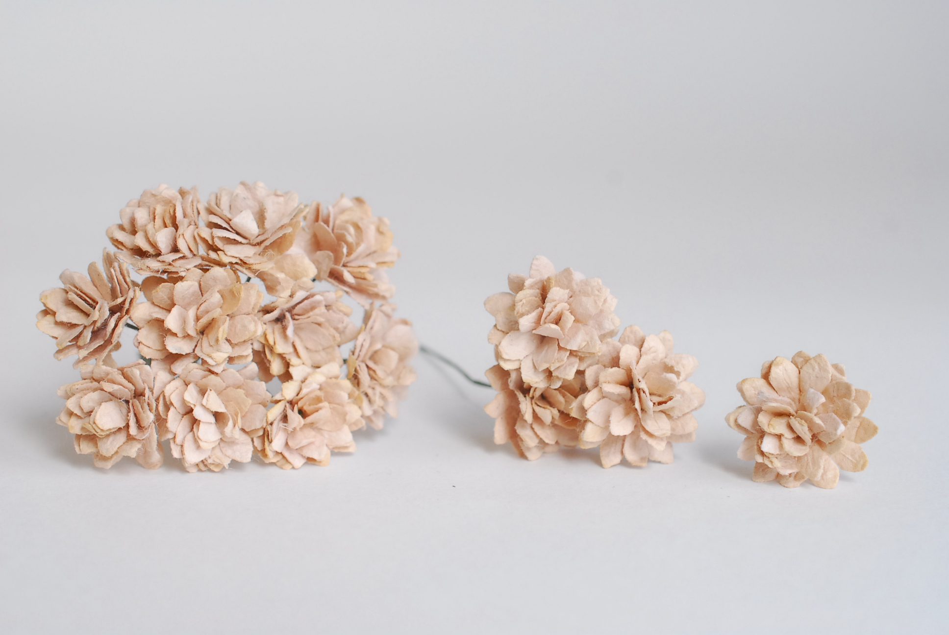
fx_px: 1584
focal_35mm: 60
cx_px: 474
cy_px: 318
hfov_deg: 33.4
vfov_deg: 22.7
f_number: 6.3
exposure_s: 1/160
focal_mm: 40
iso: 640
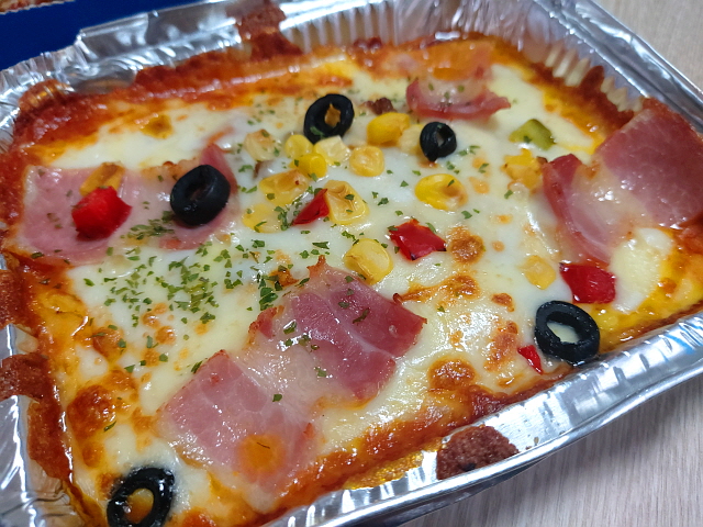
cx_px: 352
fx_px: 508
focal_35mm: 25
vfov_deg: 54.9
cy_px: 264
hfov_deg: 69.4
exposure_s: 1/60
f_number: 2
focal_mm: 4.58
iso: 250
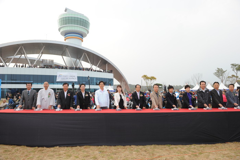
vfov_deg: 53.1
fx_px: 160
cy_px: 80
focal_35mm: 24
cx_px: 120
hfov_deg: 73.8
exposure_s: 1/250
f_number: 5.6
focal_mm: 24
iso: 400
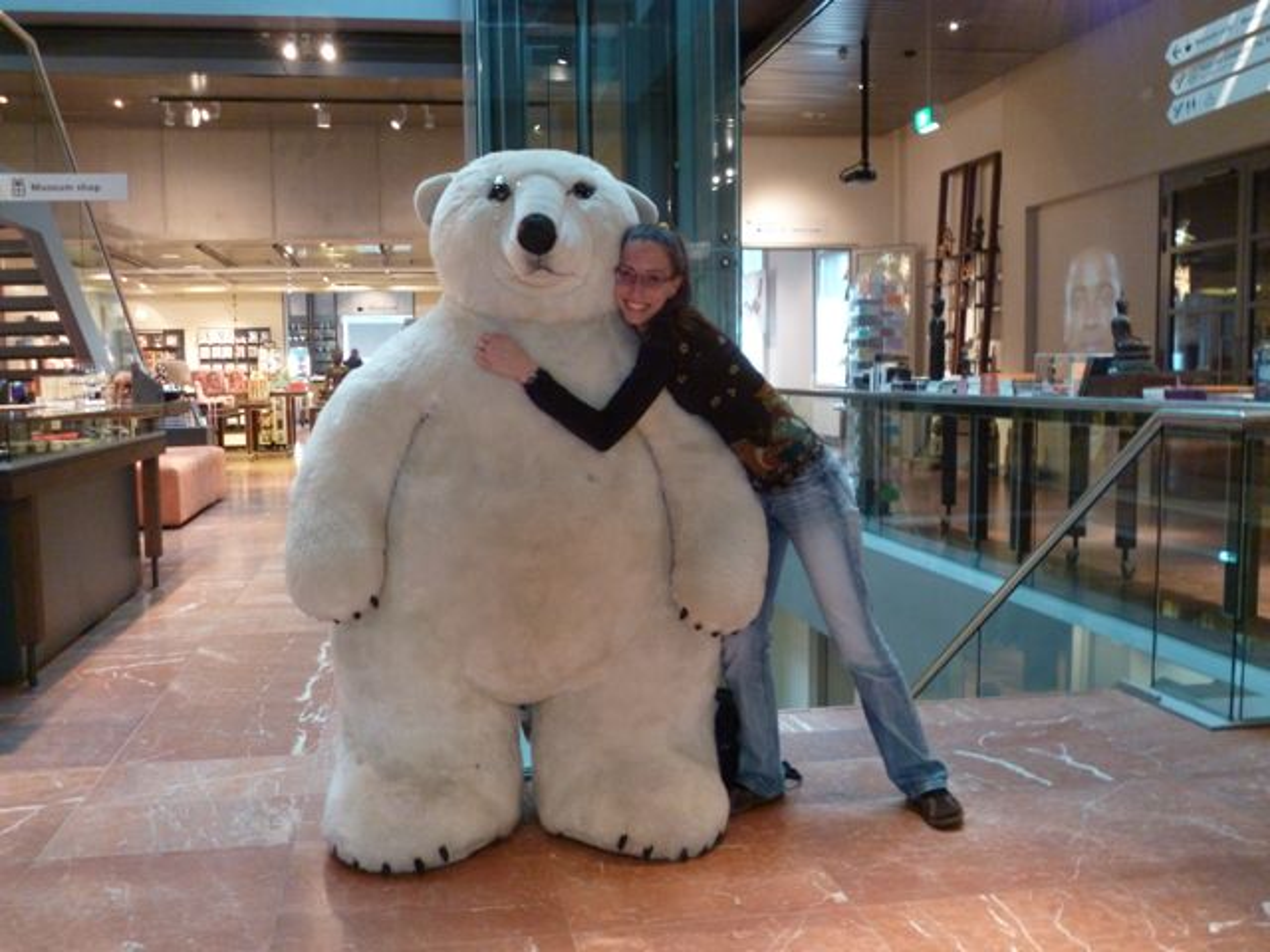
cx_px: 635
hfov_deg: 56.8
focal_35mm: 32
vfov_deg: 44.2
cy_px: 476
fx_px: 1174
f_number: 2.9
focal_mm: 5.7
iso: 400
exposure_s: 1/6
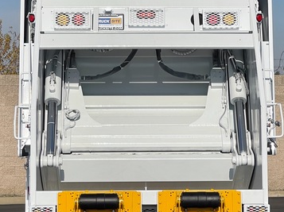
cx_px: 145
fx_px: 1147
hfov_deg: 14.1
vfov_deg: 10.6
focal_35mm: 140
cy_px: 68
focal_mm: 7.5
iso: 20
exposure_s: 1/3125
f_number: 2.2
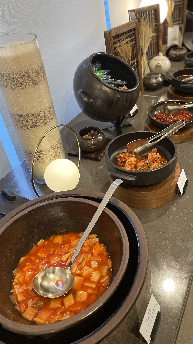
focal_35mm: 29
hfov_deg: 40.0
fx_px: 264
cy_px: 173
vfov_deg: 66.1
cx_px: 119
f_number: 1.6
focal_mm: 4.2
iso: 160
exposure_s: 1/60
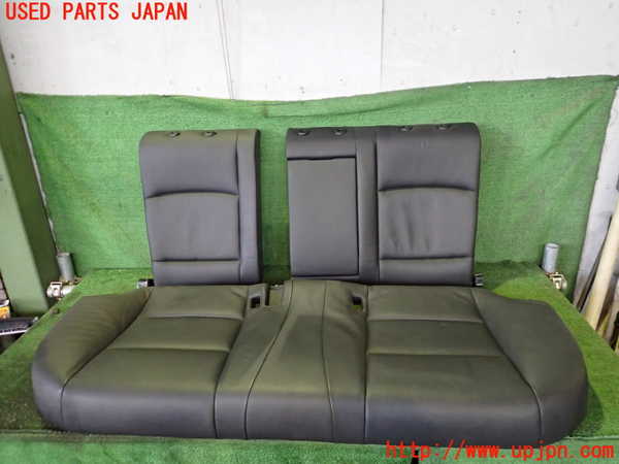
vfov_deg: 54.9
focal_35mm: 25
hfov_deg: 69.4
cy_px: 232
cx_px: 310
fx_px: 447
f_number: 2
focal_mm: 4.5
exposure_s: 1/30
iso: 640
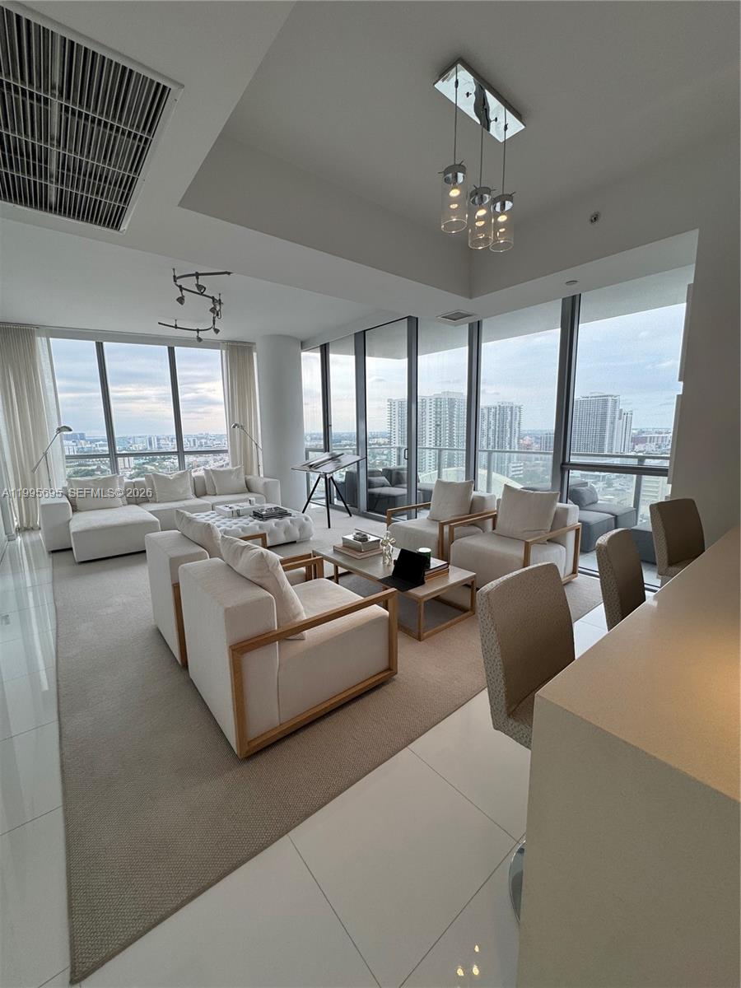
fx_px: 400
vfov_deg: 102.1
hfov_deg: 85.7
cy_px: 494
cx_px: 370
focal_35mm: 14
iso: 40
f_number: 2.2
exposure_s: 1/152
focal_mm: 2.22
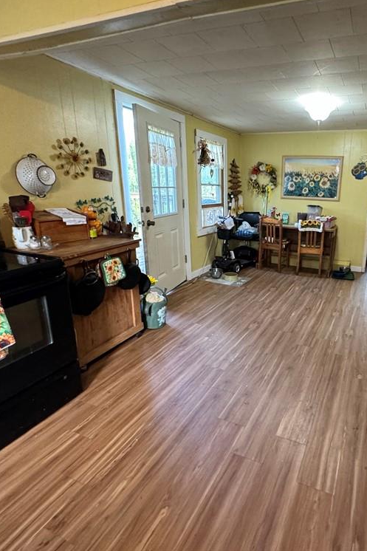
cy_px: 269
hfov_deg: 59.3
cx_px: 265
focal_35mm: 20
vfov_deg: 84.0
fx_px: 306
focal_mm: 2.22
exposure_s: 1/60
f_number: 2.2
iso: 500
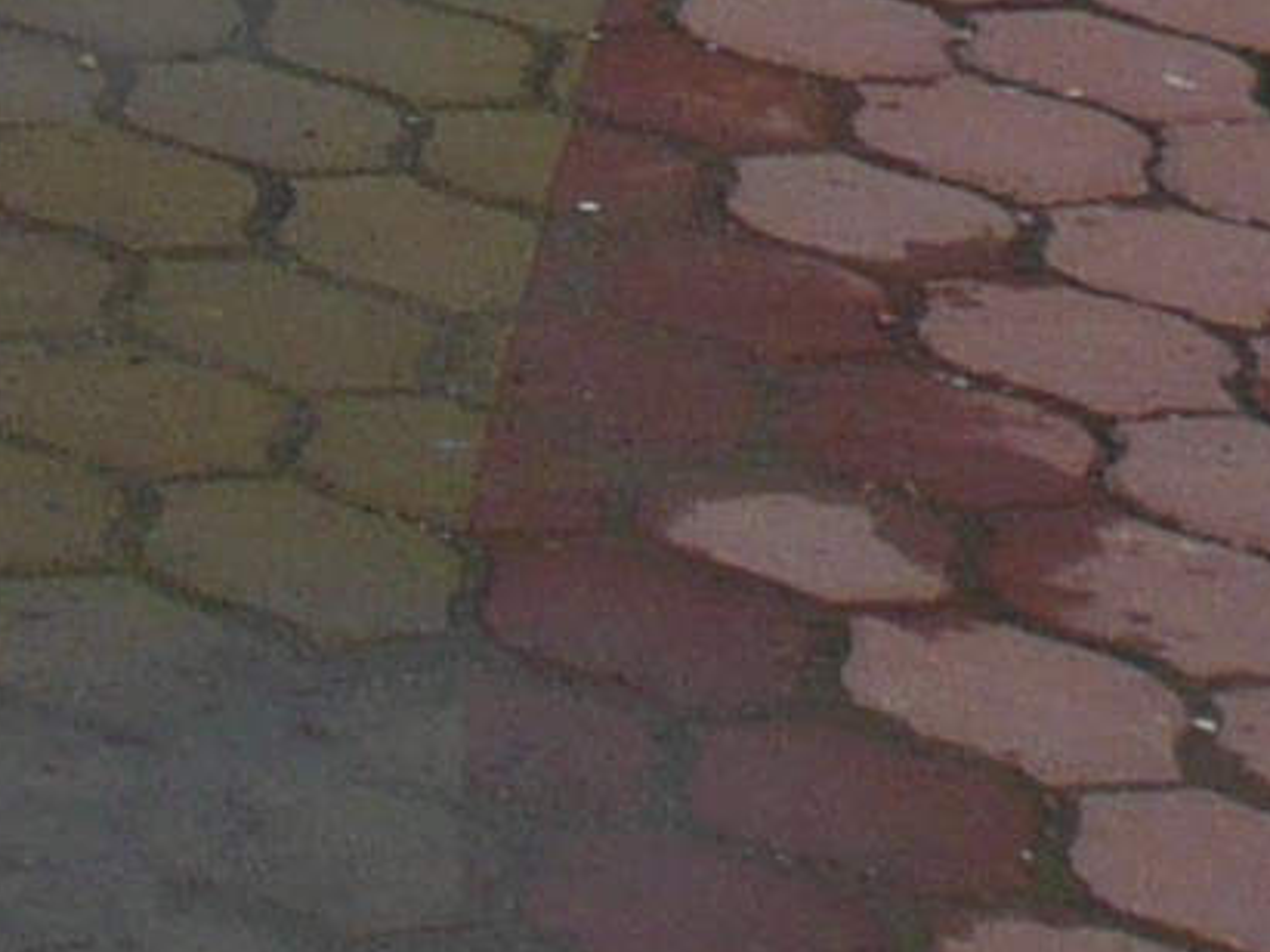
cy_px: -2331
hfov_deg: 7.4
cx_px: -2497
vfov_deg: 5.6
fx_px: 8766
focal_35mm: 239
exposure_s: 1/125
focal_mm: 5.2
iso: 100
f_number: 3.5
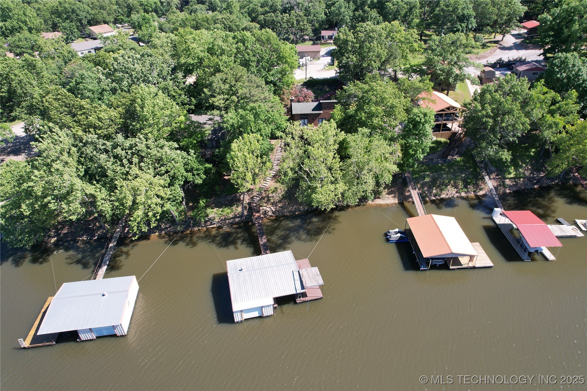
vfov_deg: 57.2
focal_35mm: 22
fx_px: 359
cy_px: 196
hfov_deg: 78.6
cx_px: 294
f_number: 2.8
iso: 150
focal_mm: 8.38
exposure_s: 1/1000
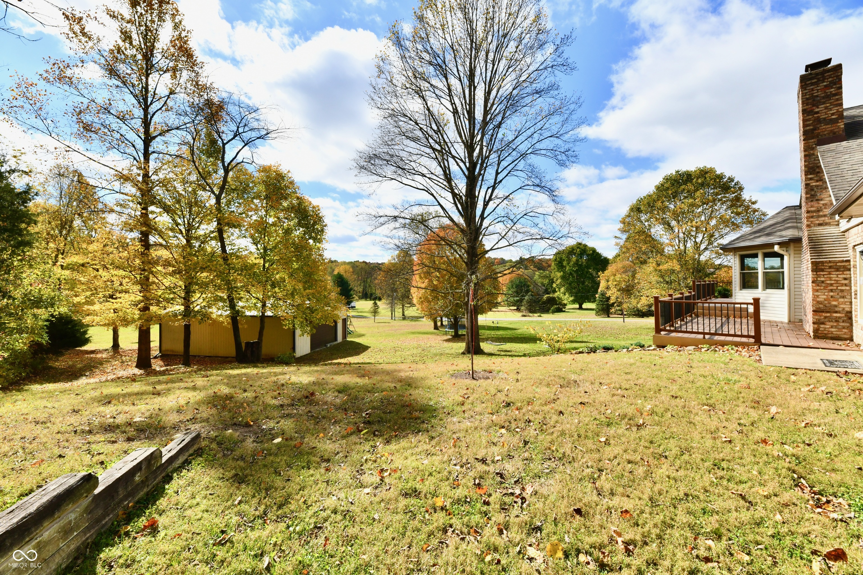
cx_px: 432
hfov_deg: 104.3
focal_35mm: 14
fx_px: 336
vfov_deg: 81.2
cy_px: 288
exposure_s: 1/800
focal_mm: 14
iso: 640
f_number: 14
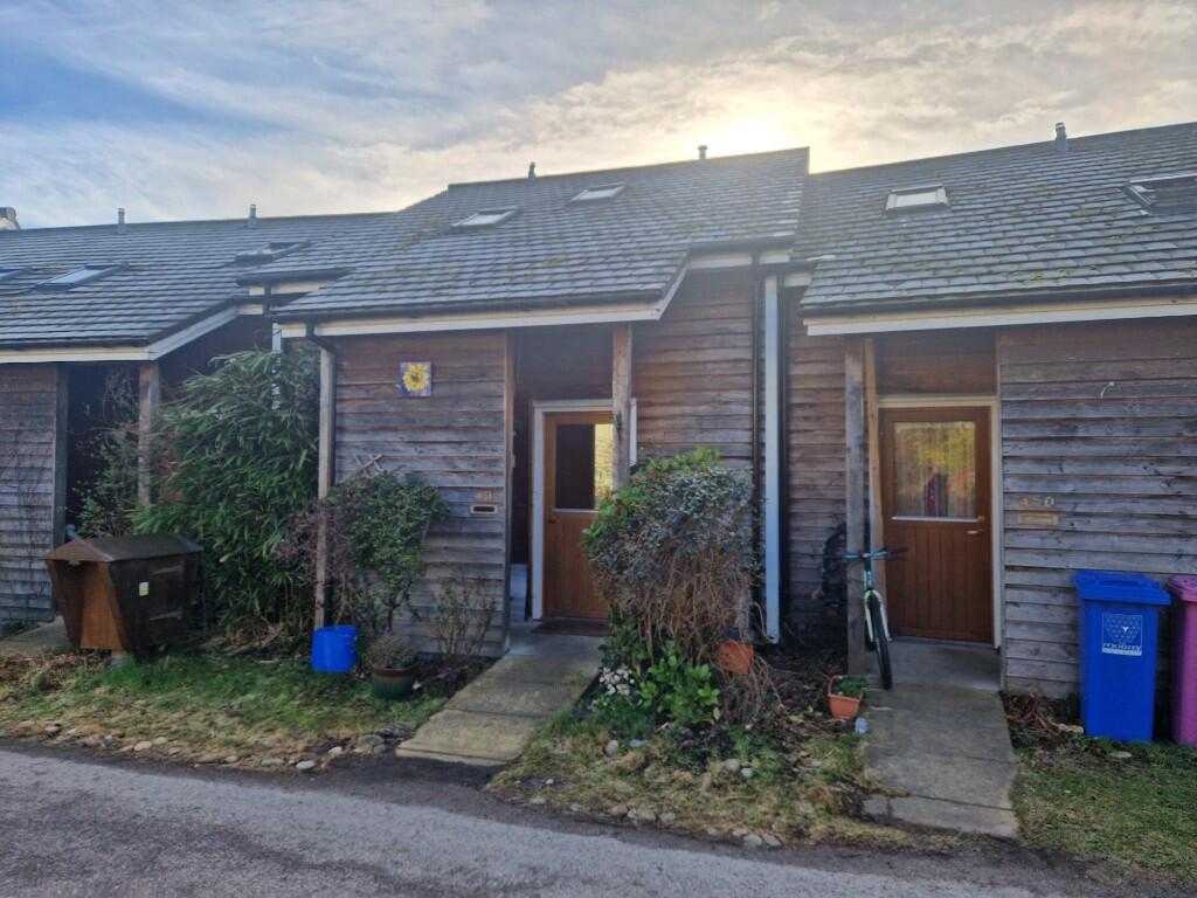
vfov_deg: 58.9
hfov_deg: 73.9
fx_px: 795
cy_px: 449
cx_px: 598
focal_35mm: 23
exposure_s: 1/704
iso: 50
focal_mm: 5.4
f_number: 1.8
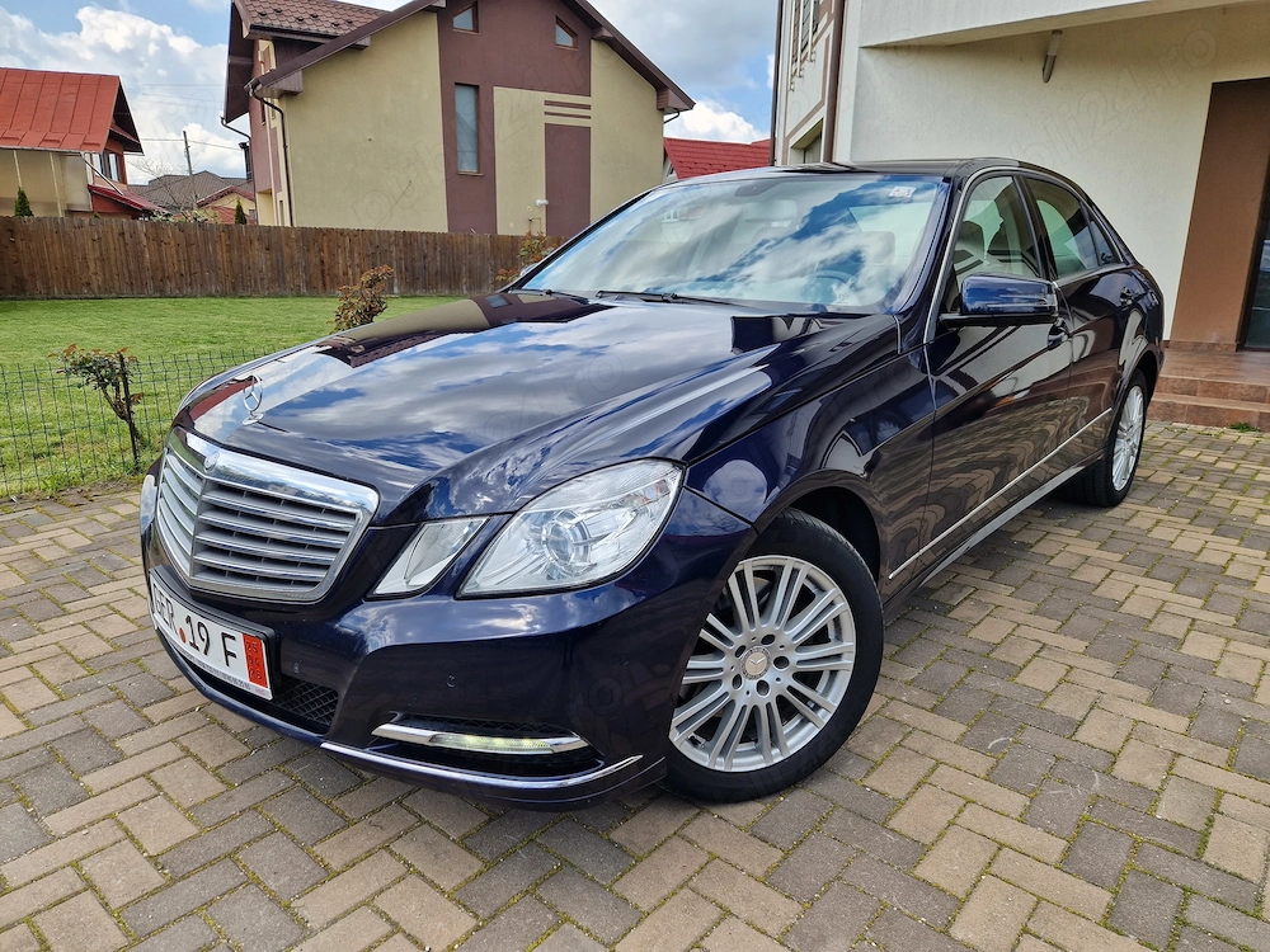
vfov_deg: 58.9
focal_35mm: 23
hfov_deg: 73.9
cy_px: 476
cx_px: 635
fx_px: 844
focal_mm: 5.4
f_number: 1.8
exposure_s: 1/752
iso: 50
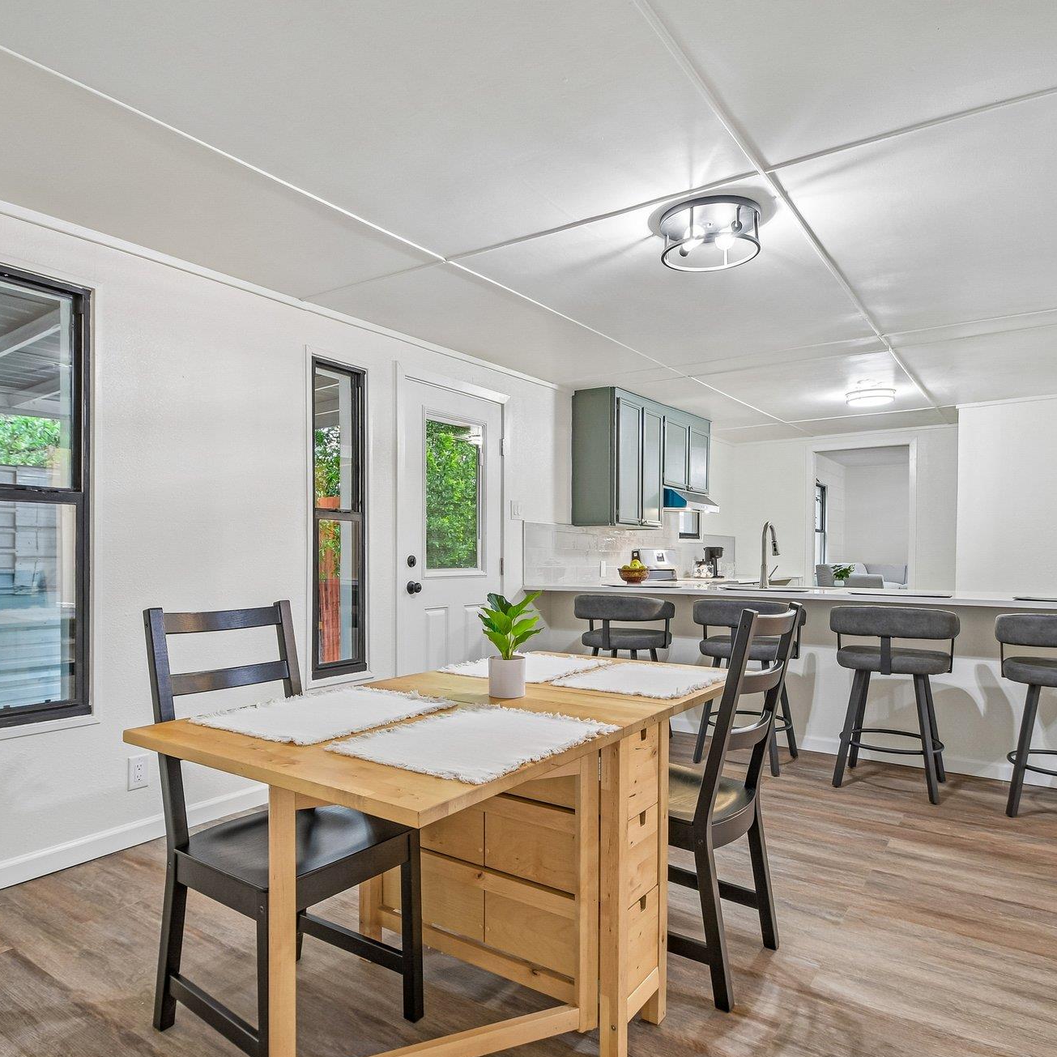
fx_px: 691
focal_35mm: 20
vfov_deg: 74.8
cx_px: 514
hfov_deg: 74.8
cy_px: 539
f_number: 8
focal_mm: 10
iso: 400
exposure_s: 1/3.33
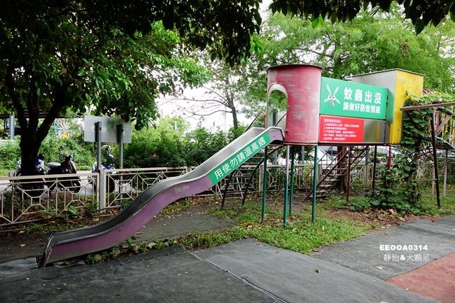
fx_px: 303
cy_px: 152
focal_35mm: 24
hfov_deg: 73.8
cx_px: 228
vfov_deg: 53.1
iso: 125
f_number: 4
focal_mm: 8.8
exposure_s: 1/100
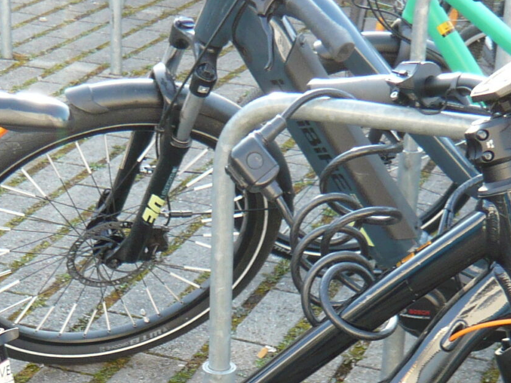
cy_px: 449
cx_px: 219
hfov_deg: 22.7
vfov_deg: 16.5
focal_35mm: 86
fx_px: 1270
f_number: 2.8
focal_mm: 4.6
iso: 100
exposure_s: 1/80
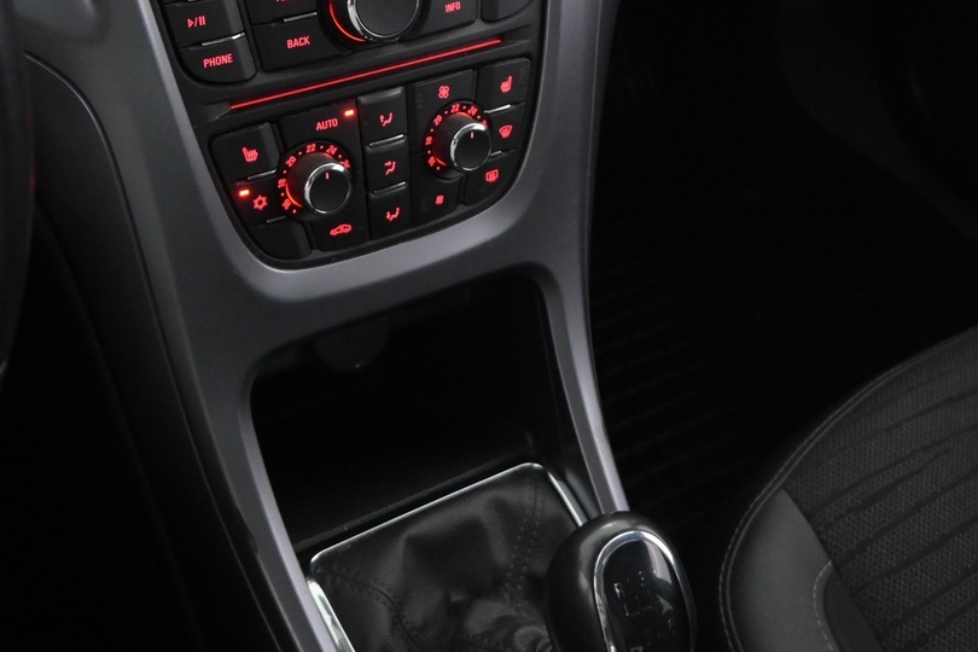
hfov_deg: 40.9
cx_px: 389
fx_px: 1304
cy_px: 19
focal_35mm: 48
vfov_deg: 26.7
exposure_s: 1/40
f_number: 3.5
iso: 2500
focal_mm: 16
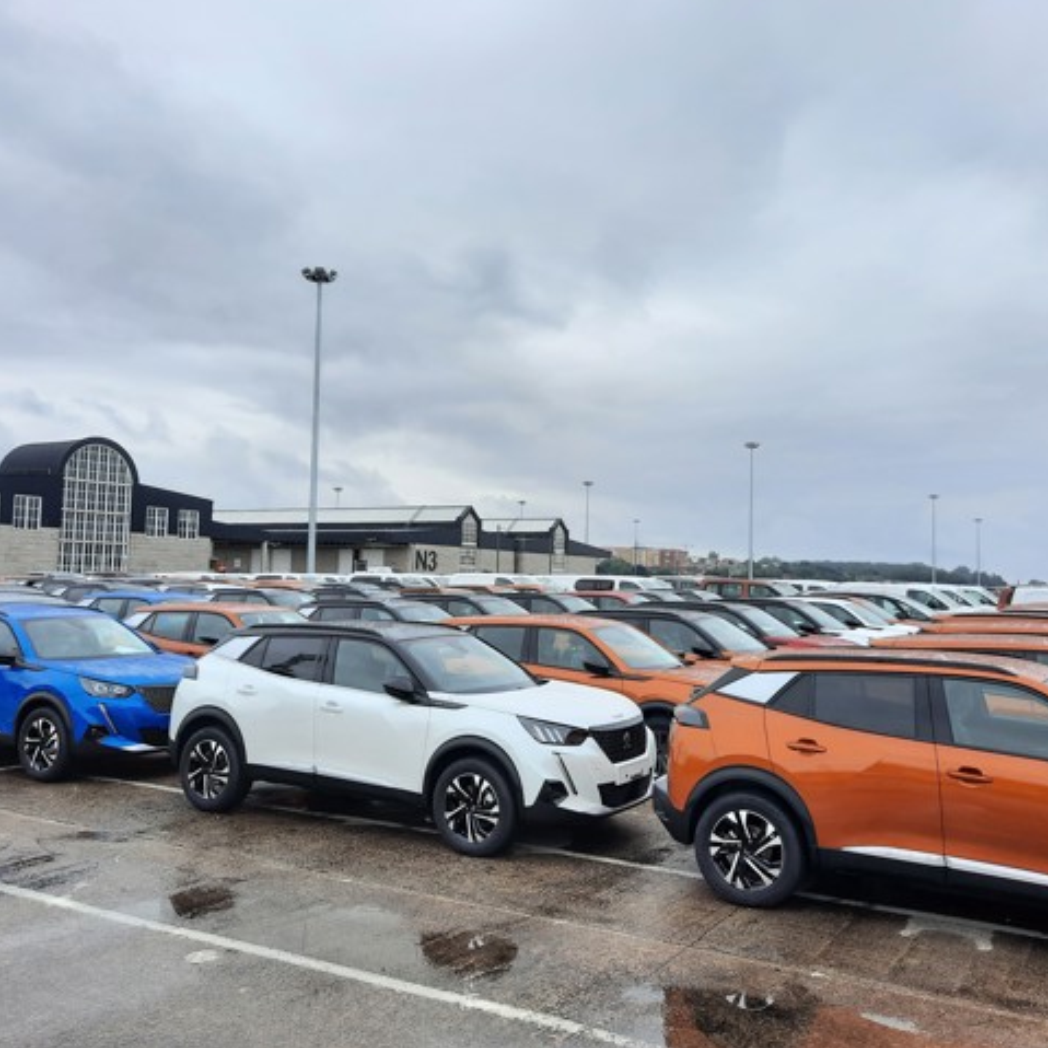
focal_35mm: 30
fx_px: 1028
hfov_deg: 53.9
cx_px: 584
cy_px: 519
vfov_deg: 54.0
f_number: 2
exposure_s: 1/823
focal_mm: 4.6
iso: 32
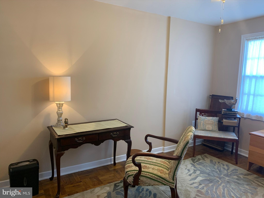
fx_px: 198
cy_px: 99
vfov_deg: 53.1
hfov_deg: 67.3
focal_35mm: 26
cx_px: 132
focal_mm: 4.25
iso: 125
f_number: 1.8
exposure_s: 1/60
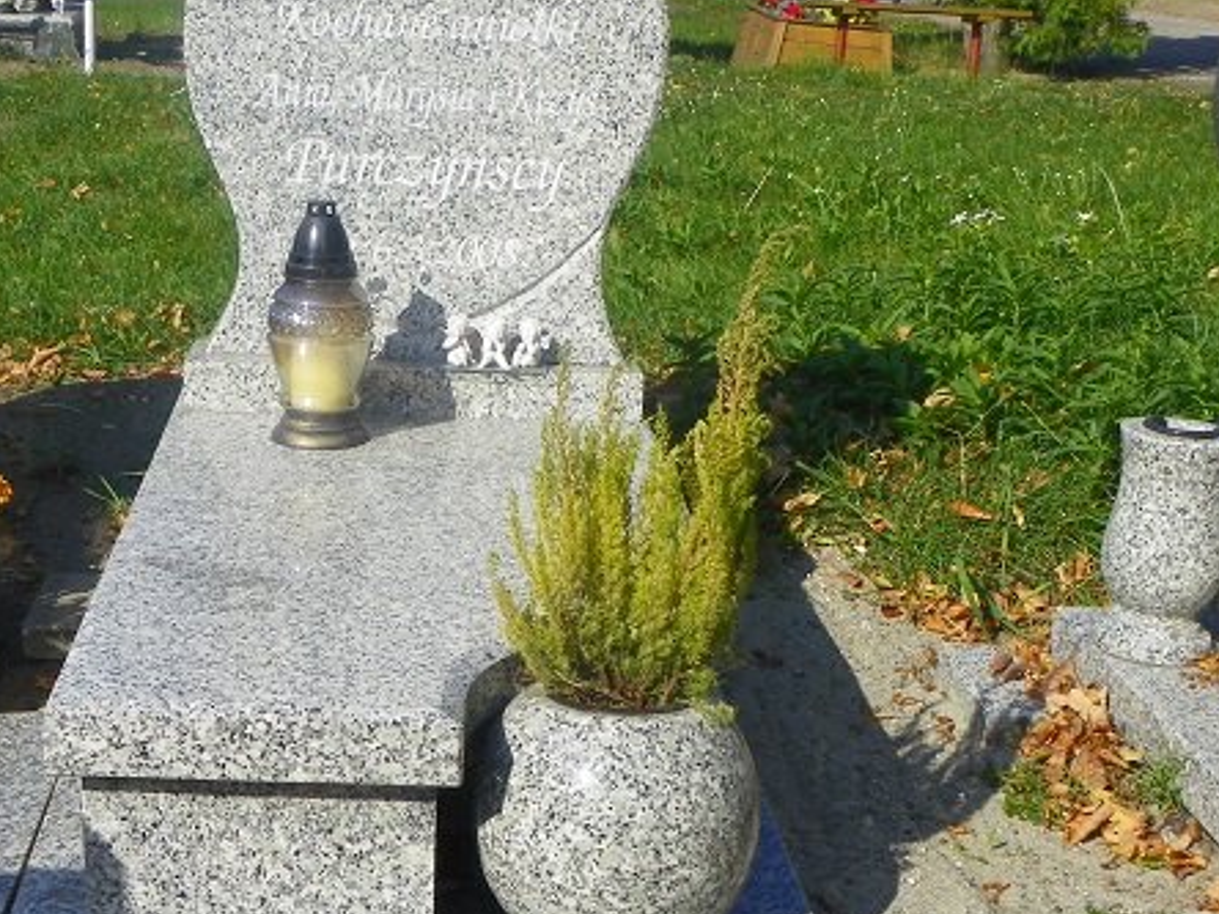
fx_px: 2183
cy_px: 450
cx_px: 409
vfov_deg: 23.7
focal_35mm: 62
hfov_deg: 31.0
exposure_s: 1/250
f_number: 5.6
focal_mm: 7.6
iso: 64
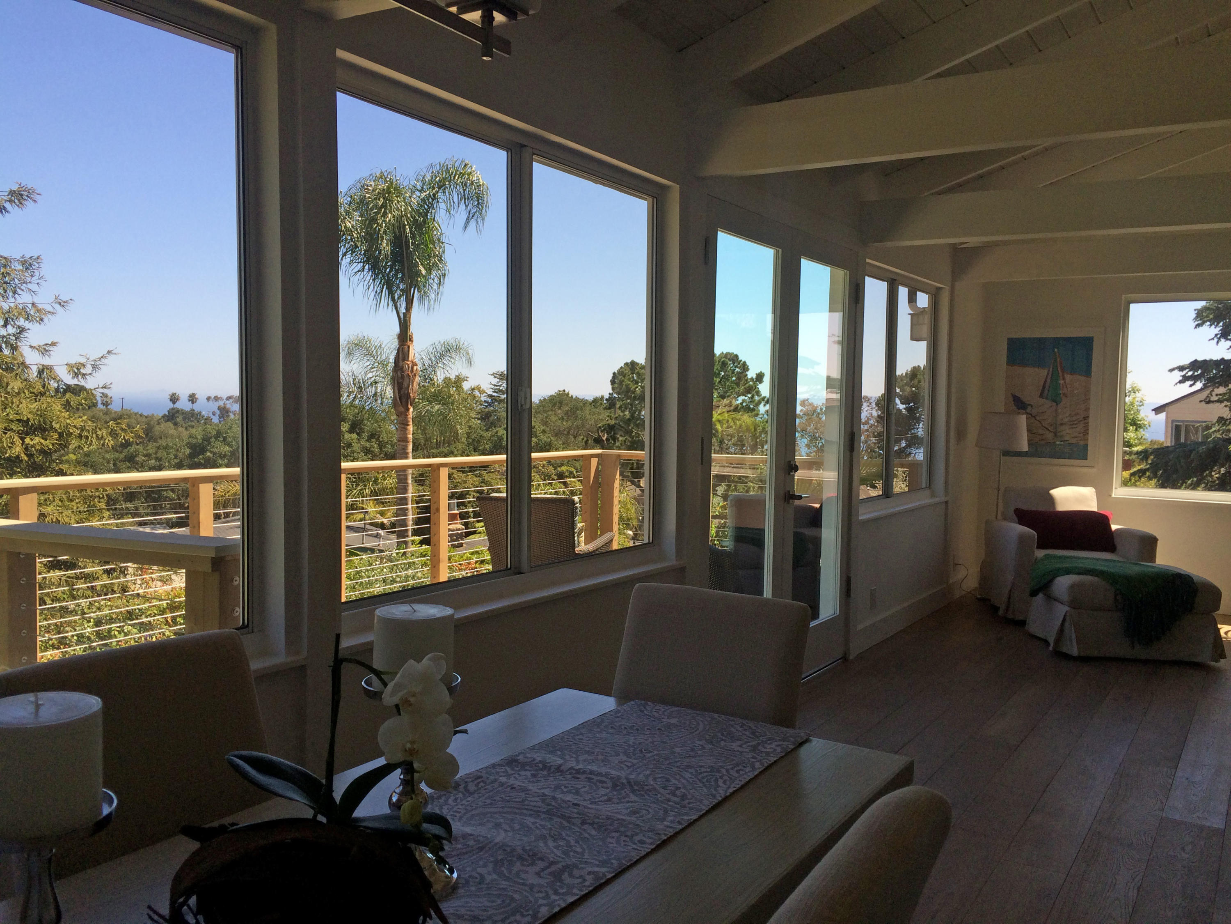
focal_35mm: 29
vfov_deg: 48.2
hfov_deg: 61.7
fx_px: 1031
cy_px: 462
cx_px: 616
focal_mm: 4.15
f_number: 2.2
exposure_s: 1/760
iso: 32
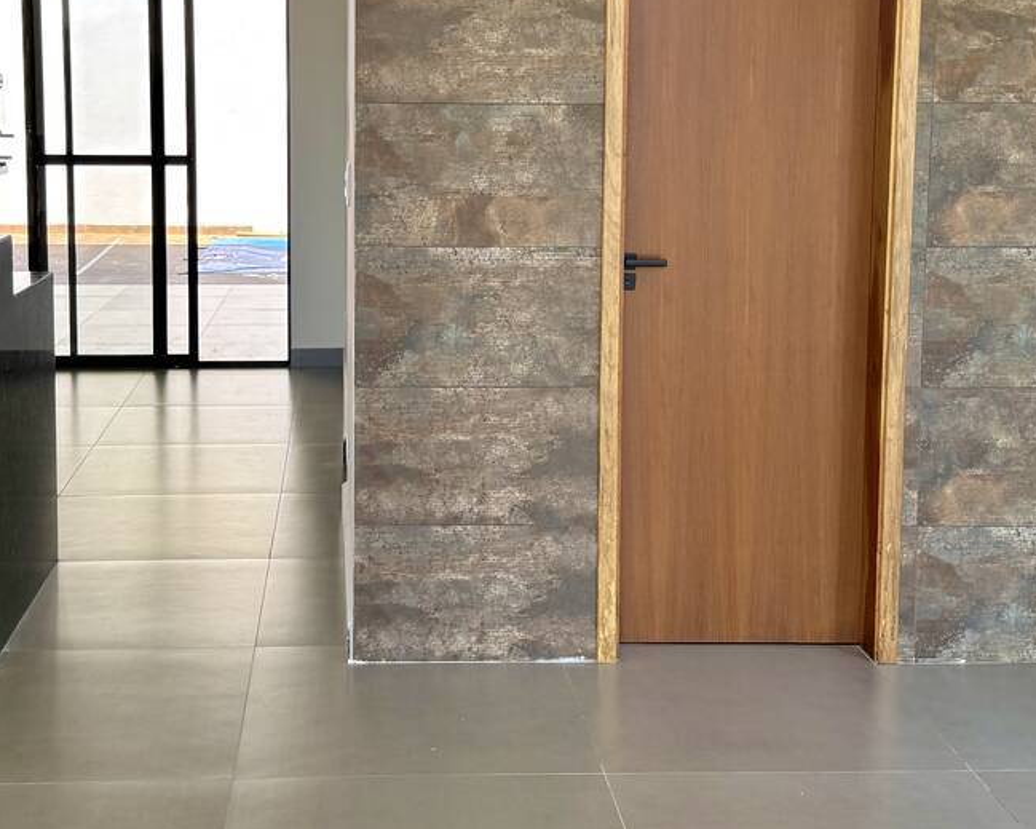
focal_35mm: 52
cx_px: 405
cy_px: 254
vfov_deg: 28.9
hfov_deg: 35.9
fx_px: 1594
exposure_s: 1/315
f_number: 1.78
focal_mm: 6.76
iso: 80
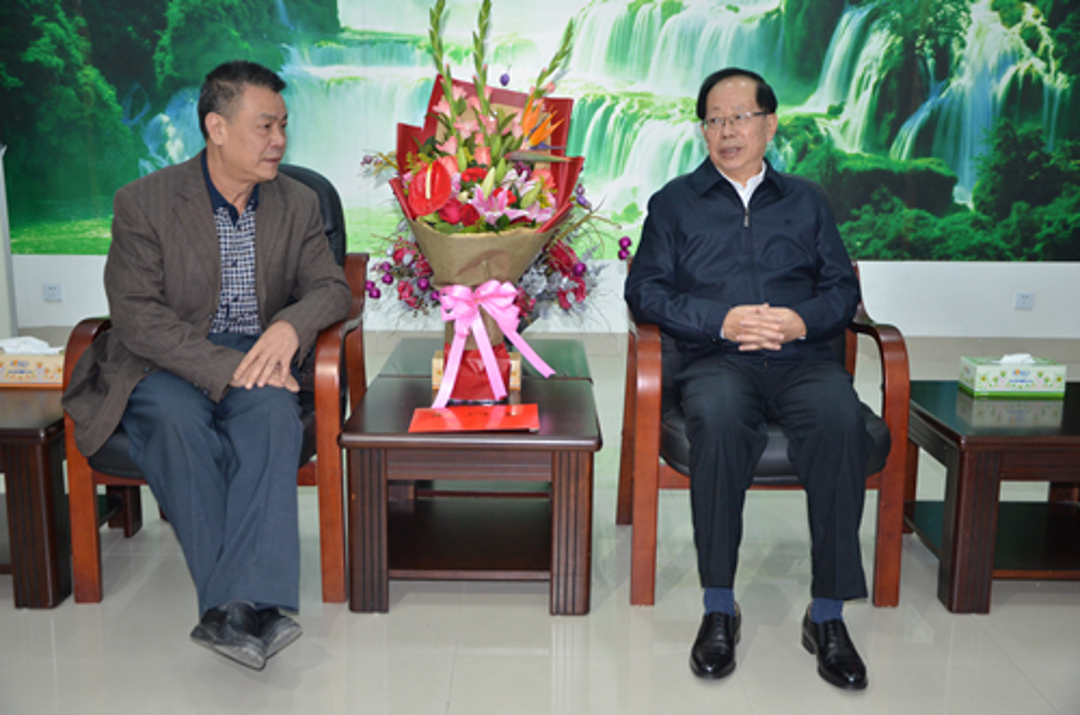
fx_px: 1167
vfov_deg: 34.1
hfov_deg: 49.6
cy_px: 358
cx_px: 540
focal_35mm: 39
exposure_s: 1/60
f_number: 4
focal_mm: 26
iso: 800
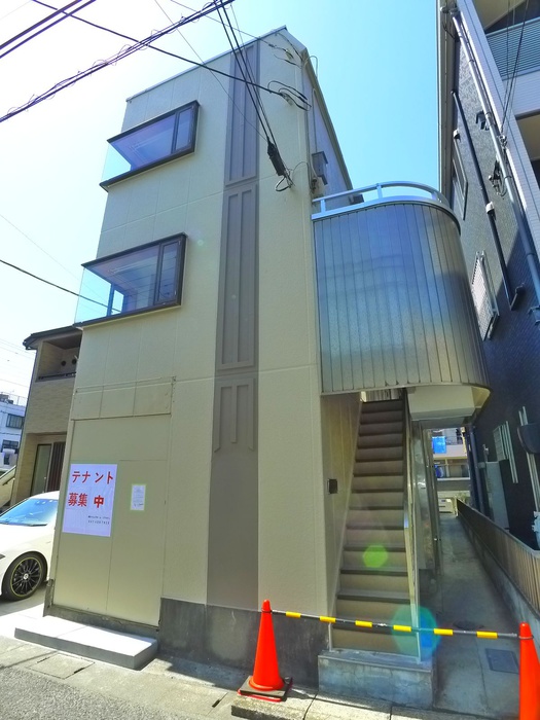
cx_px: 270
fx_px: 499
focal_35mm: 24
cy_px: 360
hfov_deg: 56.8
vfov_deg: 71.6
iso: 400
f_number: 4
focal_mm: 5.1
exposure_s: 1/400
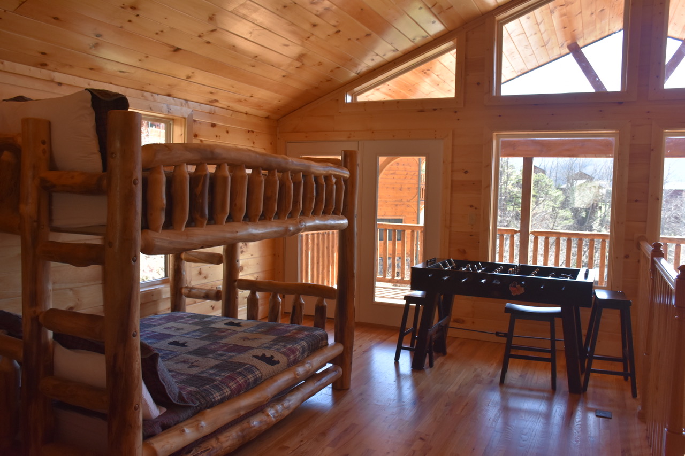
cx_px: 342
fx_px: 571
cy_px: 228
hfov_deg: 61.9
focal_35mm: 30
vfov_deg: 43.6
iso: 800
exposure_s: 1/200
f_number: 7.1
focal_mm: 20
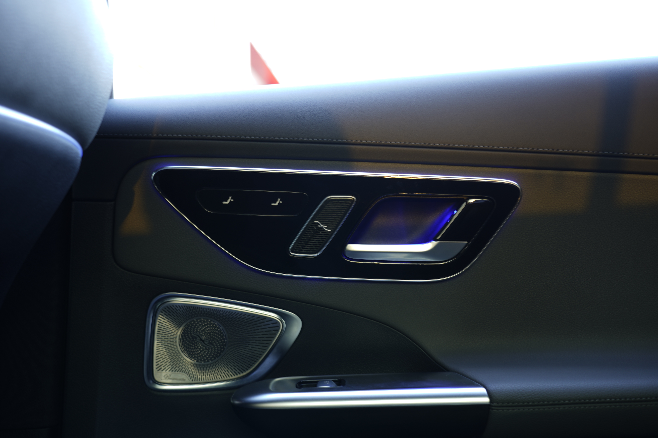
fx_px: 749
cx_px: 329
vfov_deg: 32.6
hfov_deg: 47.4
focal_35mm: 41
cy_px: 219
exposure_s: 1/3
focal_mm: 41
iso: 64
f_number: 4
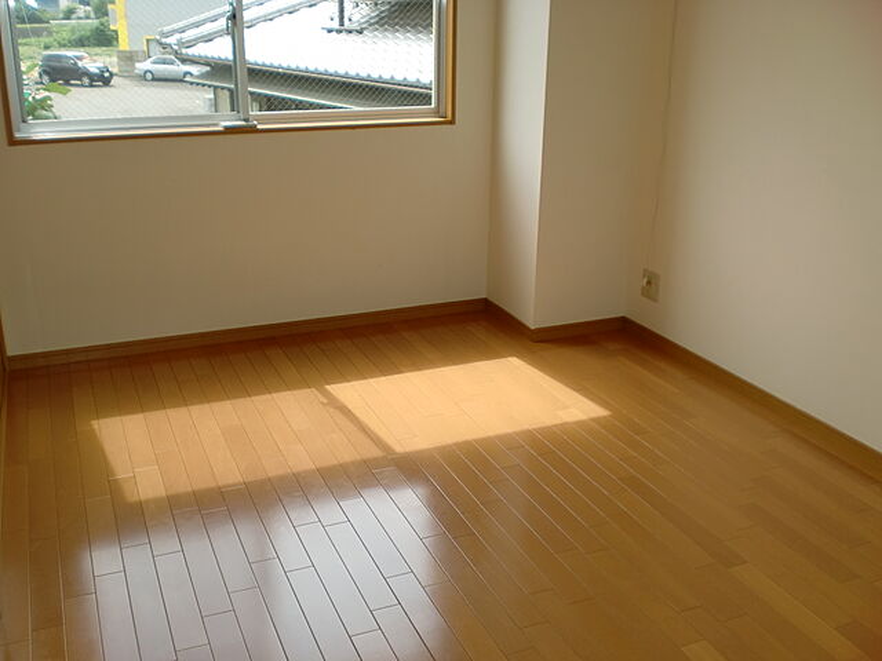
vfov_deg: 40.7
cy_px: 330
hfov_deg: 52.6
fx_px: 892
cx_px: 441
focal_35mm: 35
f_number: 3.1
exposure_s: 1/200
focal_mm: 6.3
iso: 64
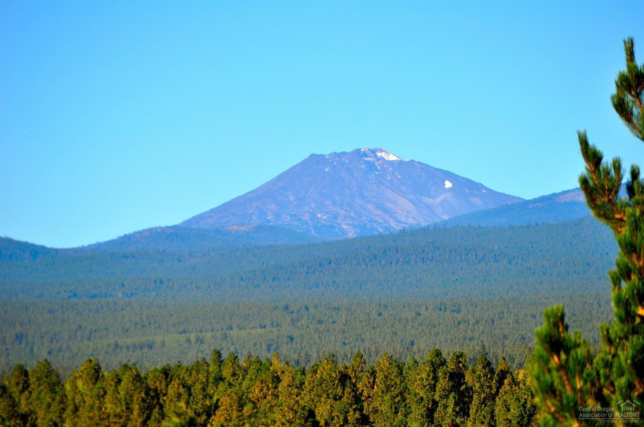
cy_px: 214
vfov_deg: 5.5
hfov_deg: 8.3
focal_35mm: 248
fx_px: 4420
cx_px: 322
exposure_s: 1/640
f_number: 6.3
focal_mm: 165
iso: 200
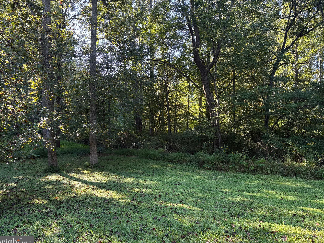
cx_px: 161
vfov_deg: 51.4
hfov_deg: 65.3
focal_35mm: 27
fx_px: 253
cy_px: 123
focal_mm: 5.96
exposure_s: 1/229
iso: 100
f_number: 1.6
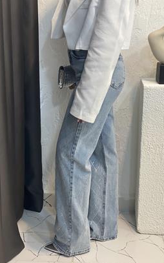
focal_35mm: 56
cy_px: 132
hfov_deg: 23.1
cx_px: 85
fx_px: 401
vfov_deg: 36.3
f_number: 2
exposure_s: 1/100
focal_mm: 6
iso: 160
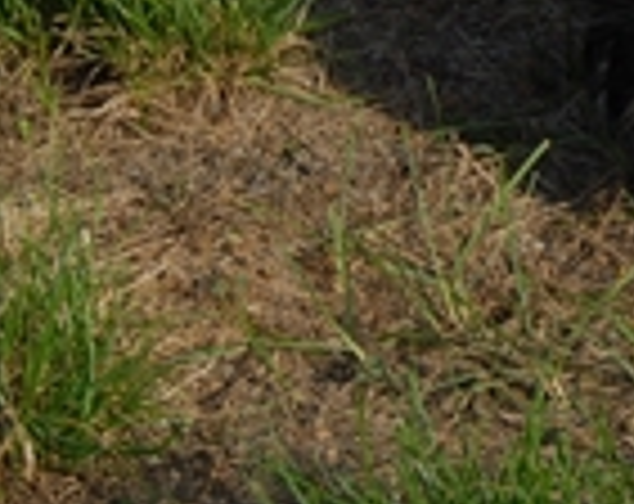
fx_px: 6194
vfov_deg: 4.6
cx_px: 868
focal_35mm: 331
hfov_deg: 5.8
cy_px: -9
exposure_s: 1/640
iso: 100
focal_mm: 55
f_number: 4.8
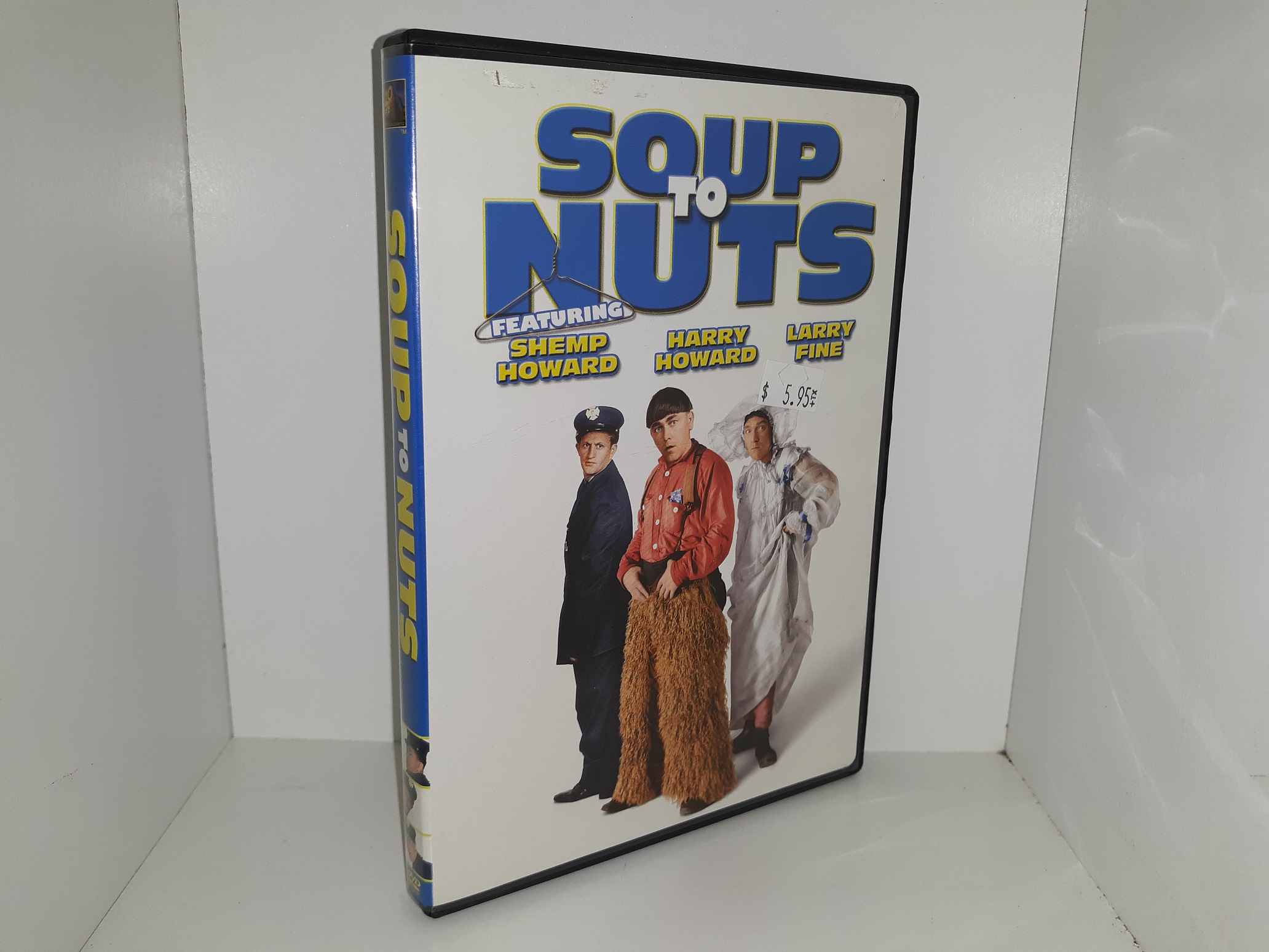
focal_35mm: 28
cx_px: 634
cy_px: 476
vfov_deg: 49.7
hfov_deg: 63.4
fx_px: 1026
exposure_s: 1/254
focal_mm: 3.7
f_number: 1.7
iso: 40
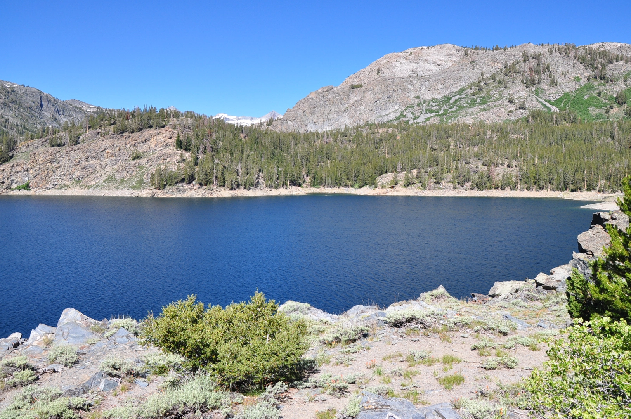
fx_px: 551
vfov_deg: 41.6
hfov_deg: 59.5
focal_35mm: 32
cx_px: 316
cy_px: 210
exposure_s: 1/320
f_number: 10
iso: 220
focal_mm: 21
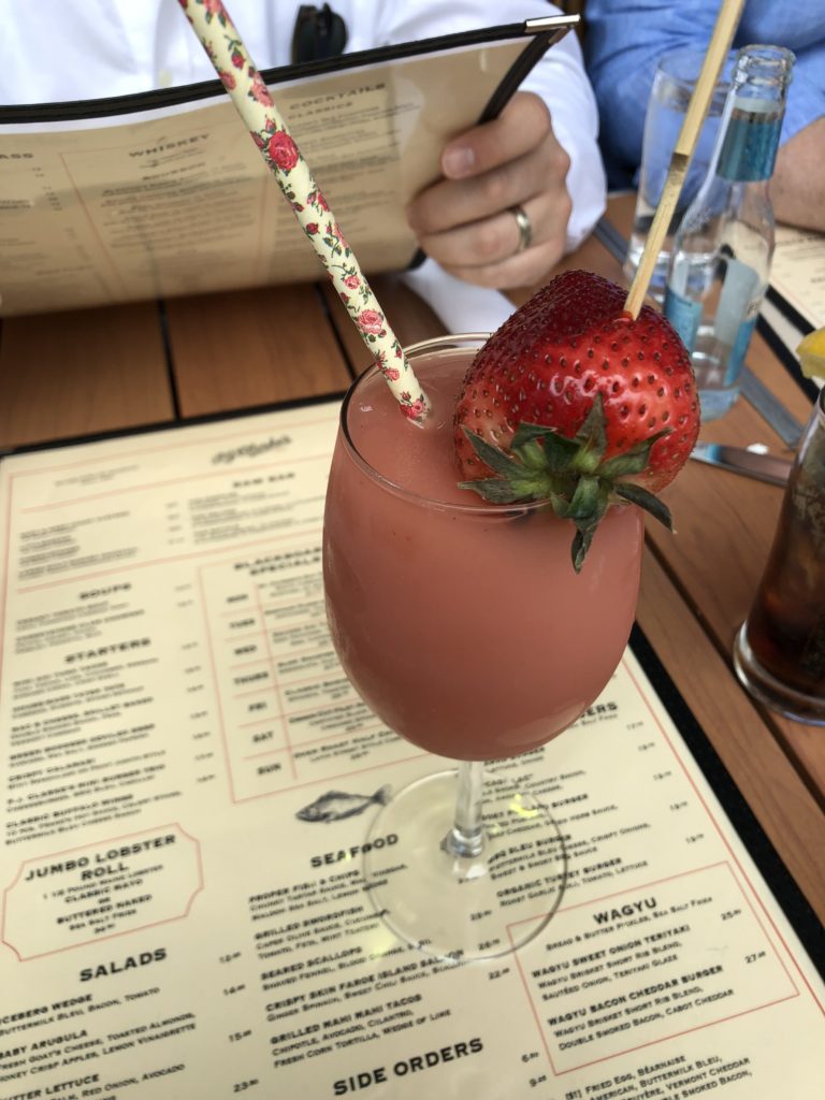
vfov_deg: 63.4
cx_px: 412
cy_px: 550
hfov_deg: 49.7
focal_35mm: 28
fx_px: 890
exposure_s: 1/120
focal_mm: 4
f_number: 1.8
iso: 40
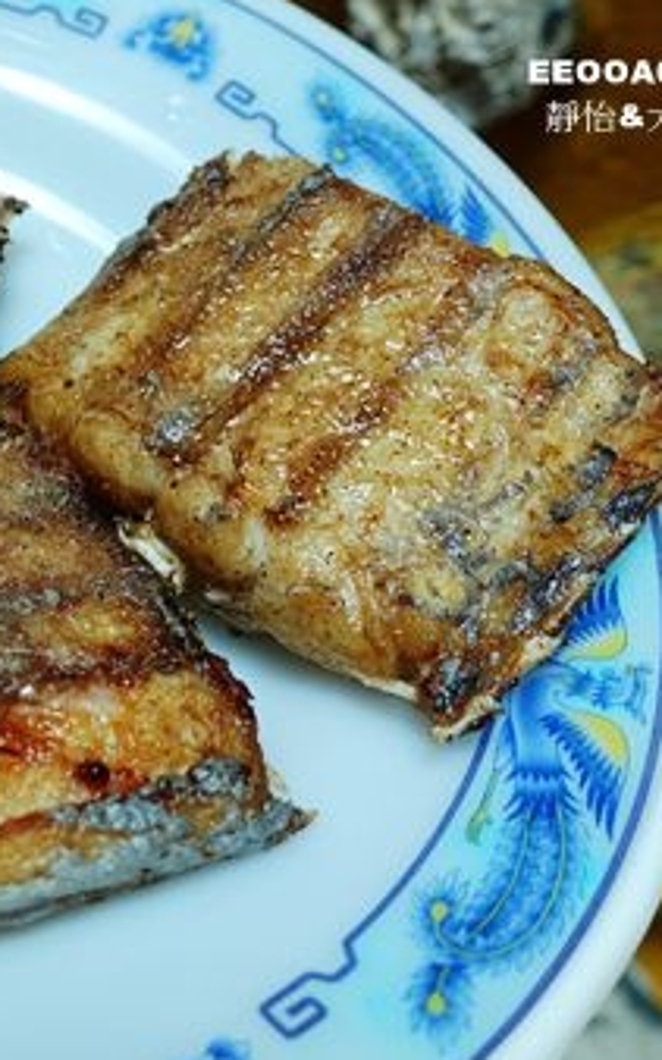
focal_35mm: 47
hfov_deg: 24.6
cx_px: -151
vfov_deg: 42.5
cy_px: 447
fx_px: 1358
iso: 125
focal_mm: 8.8
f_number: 3.2
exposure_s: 1/80
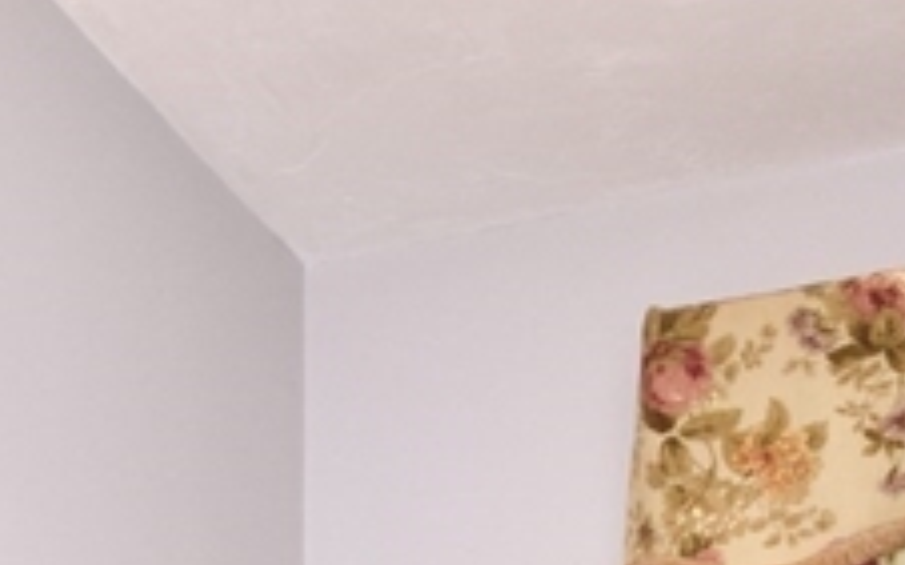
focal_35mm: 83
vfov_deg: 12.7
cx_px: 408
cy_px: 1300
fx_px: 2046
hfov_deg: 24.9
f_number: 4.5
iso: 250
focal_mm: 12
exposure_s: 1/60
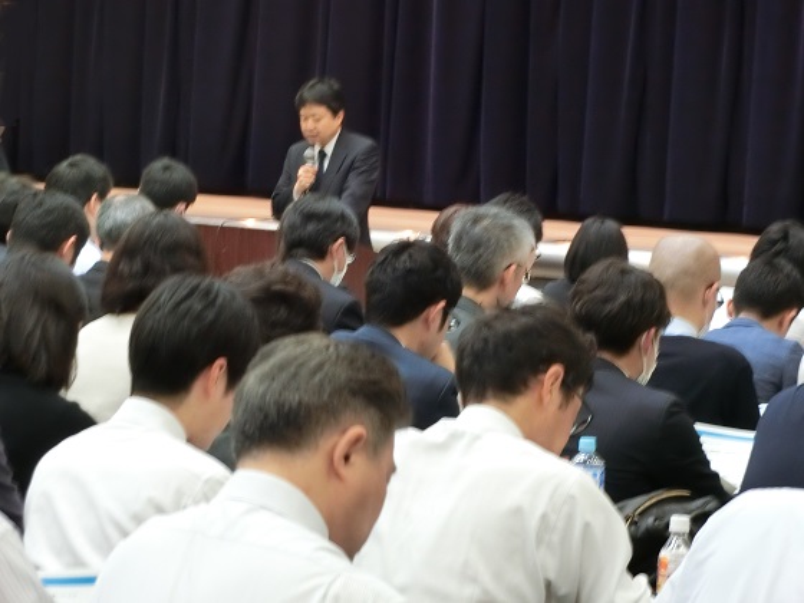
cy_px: 302
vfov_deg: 7.8
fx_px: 4436
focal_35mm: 191
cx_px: 402
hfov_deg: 10.4
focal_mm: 34
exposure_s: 1/10
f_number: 5.9
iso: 800
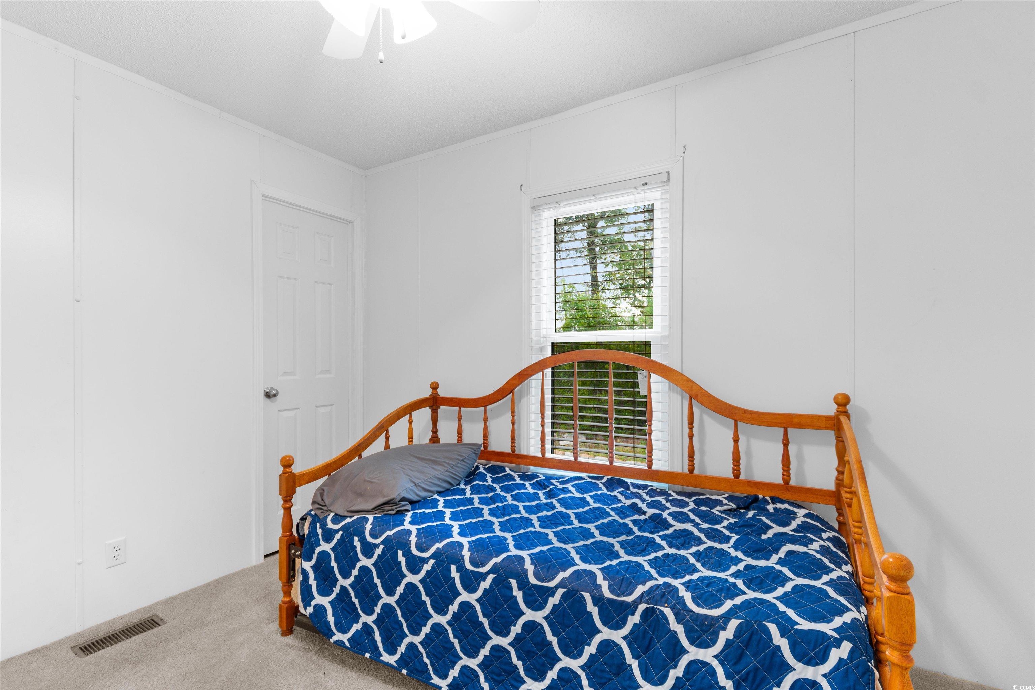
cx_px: 518
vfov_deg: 77.3
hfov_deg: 100.4
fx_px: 431
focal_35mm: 15
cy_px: 345
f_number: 4.5
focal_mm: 10
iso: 100
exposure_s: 1/1.25
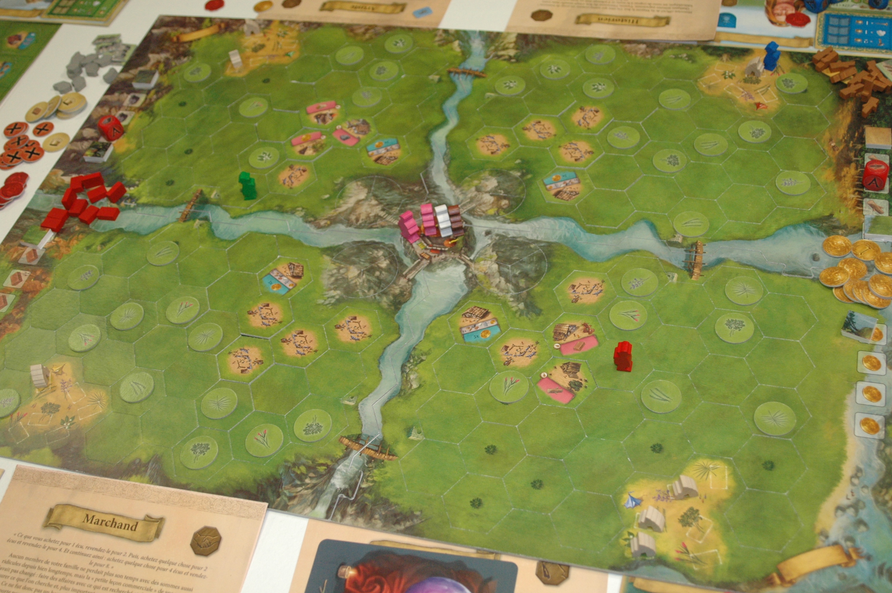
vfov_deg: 31.8
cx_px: 446
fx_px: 1039
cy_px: 296
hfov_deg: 46.4
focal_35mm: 42
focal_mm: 28
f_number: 4
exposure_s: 1/100
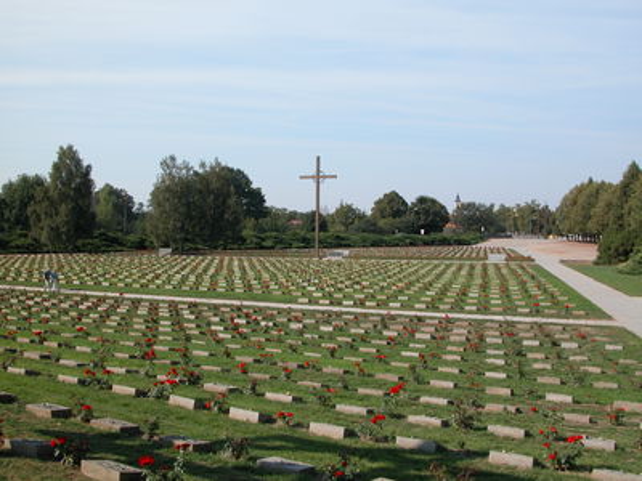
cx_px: 321
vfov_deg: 40.7
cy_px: 240
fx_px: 649
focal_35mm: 35
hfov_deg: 52.6
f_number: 6.3
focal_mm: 8.9
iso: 100
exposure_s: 1/334
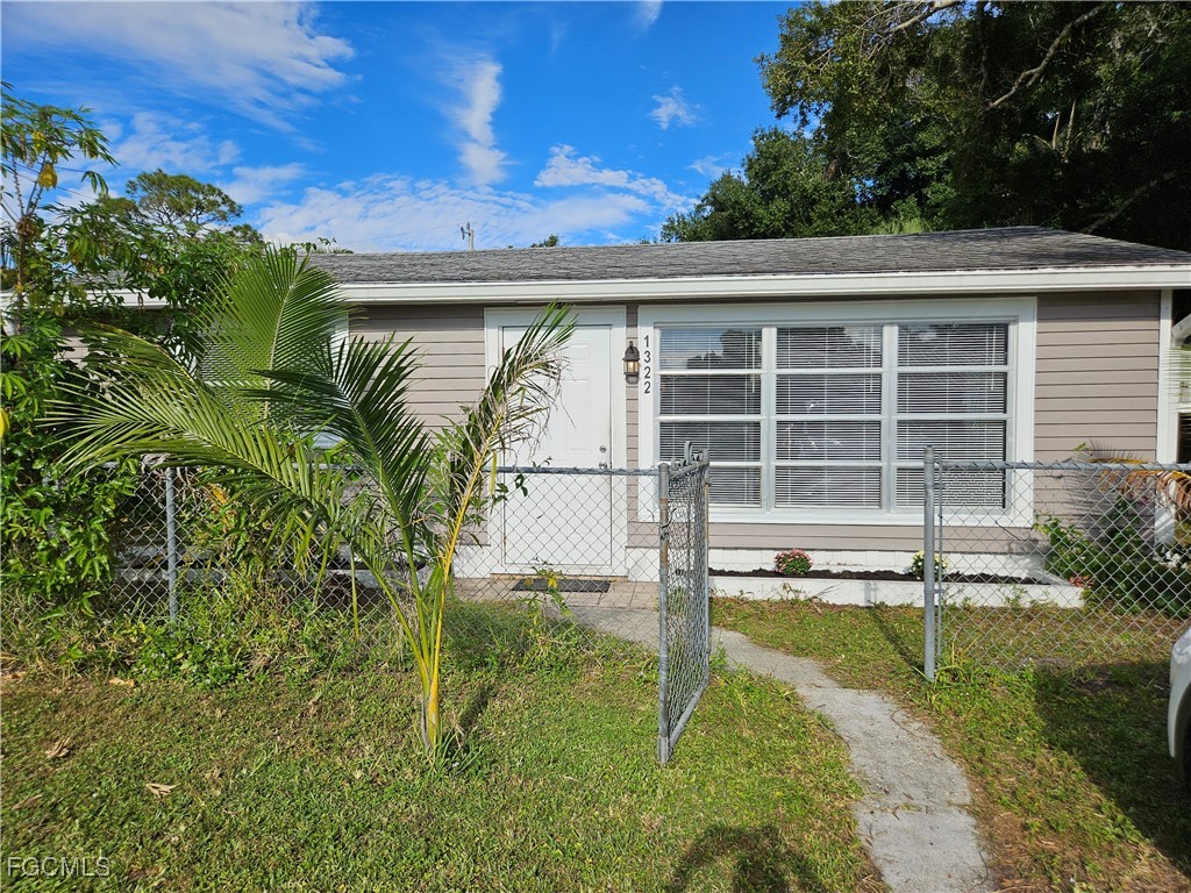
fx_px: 791
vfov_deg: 58.9
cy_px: 446
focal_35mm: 23
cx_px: 596
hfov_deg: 73.9
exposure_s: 1/2483
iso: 25
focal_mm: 5.4
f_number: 1.8
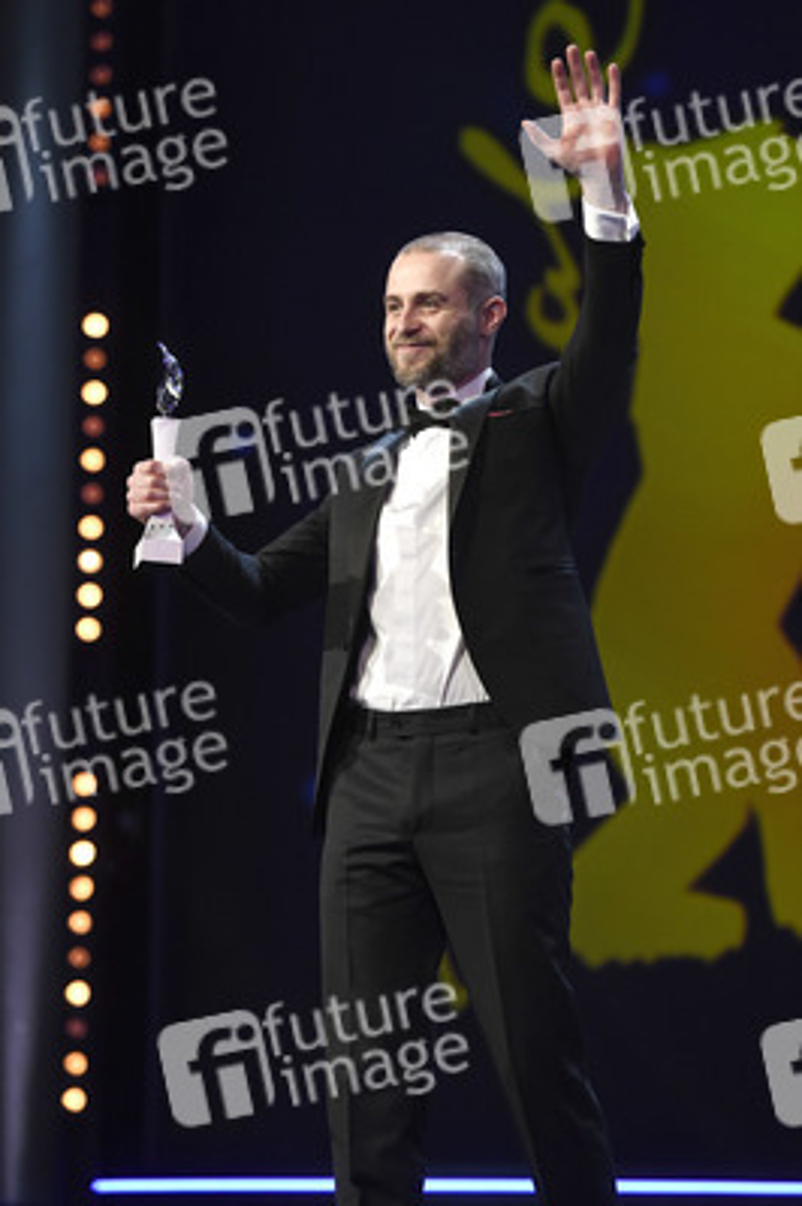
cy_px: 603
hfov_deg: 8.8
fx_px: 5188
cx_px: 401
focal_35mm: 155
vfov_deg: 13.3
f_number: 4
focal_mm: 155
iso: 3200
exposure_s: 1/250
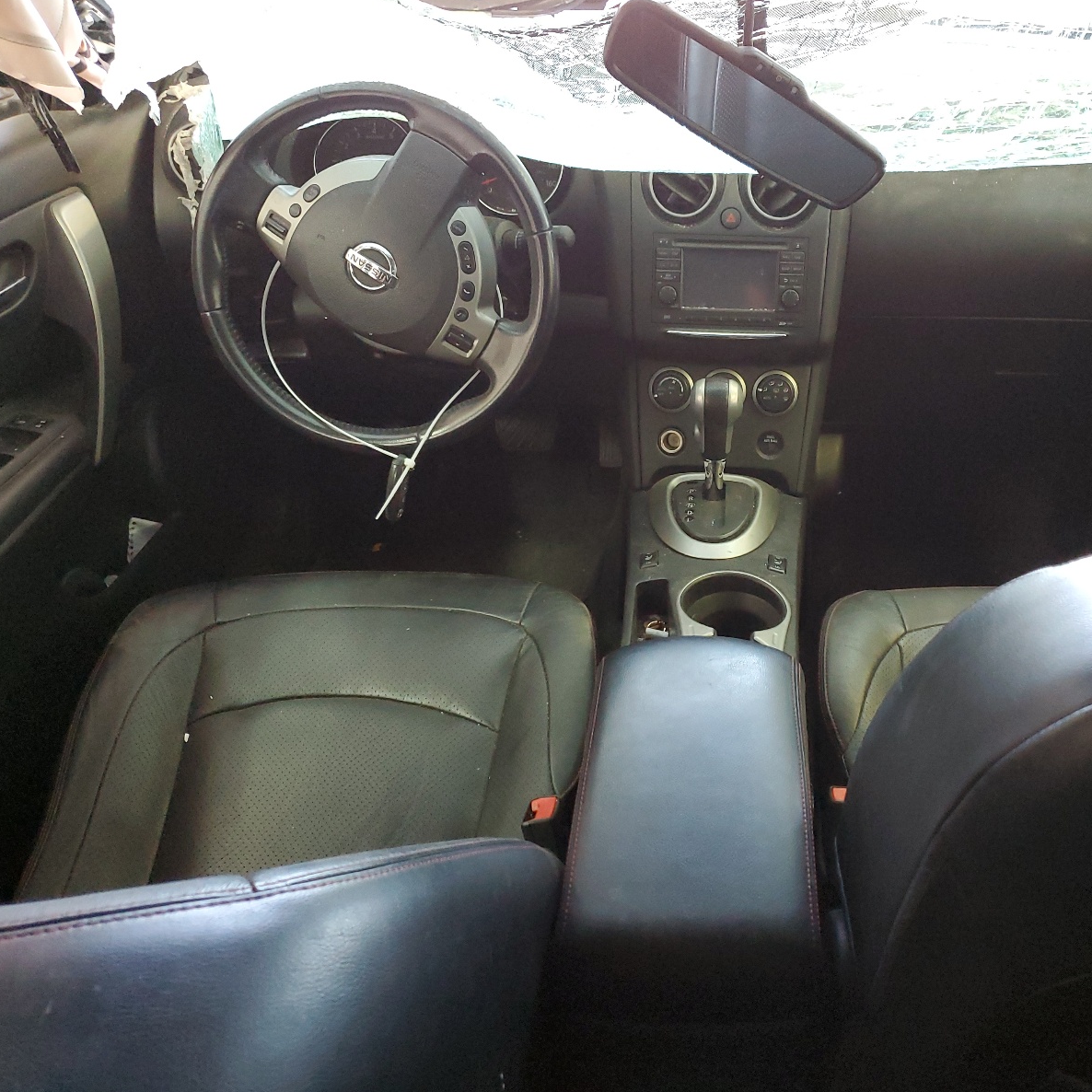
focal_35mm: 31
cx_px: 696
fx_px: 1106
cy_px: 548
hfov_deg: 51.9
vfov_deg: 52.5
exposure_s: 1/60.2
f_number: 1.5
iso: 281
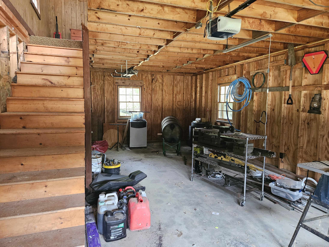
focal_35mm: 23
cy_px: 124
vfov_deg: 58.9
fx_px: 219
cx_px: 164
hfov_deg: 73.9
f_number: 1.8
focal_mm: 5.4
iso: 800
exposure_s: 1/120
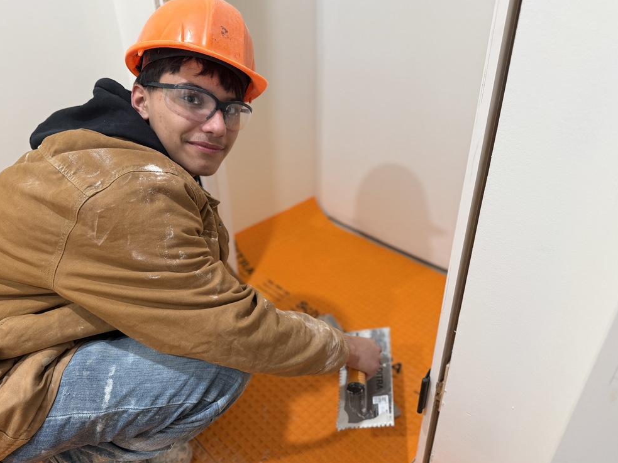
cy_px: 230
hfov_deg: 69.4
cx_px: 300
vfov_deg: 54.9
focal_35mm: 25
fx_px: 446
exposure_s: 1/60
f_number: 1.78
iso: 250
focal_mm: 6.76
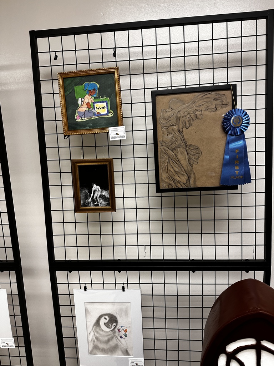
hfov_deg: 56.8
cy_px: 183
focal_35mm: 24
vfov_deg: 71.6
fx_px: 253
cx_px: 137
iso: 200
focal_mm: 6.86
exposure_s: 1/120
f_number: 1.78
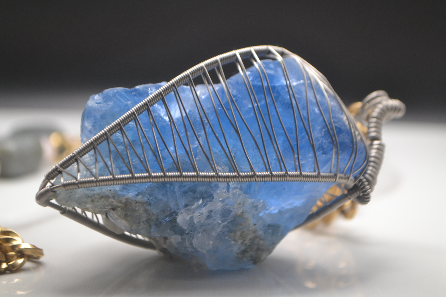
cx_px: 223
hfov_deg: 24.6
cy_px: 148
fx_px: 1022
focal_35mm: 82
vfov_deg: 16.6
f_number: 5.6
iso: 400
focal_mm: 55
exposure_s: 1/40
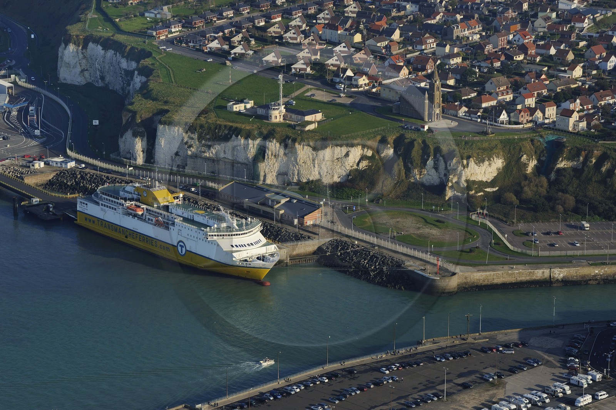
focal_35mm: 100
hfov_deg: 20.4
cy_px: 205
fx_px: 1711
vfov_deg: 13.7
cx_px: 308
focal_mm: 100
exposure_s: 1/800
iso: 400
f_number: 10
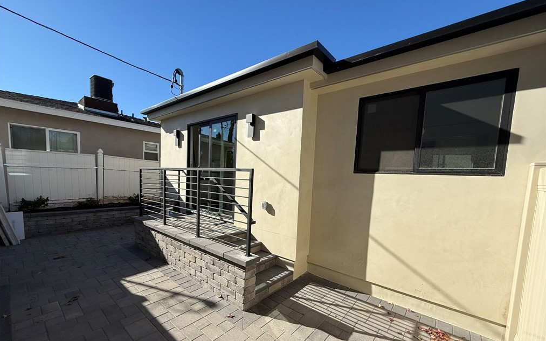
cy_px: 197
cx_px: 272
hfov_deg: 101.5
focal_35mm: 15
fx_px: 223
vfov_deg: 74.3
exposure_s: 1/2320
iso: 50
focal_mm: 2.22
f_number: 2.2
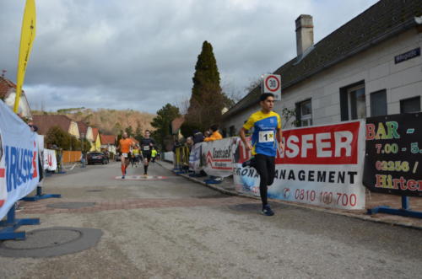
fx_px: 316
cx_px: 211
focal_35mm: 27
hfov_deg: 67.5
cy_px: 140
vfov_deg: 47.7
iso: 400
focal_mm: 18
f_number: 5.6
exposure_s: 1/1500
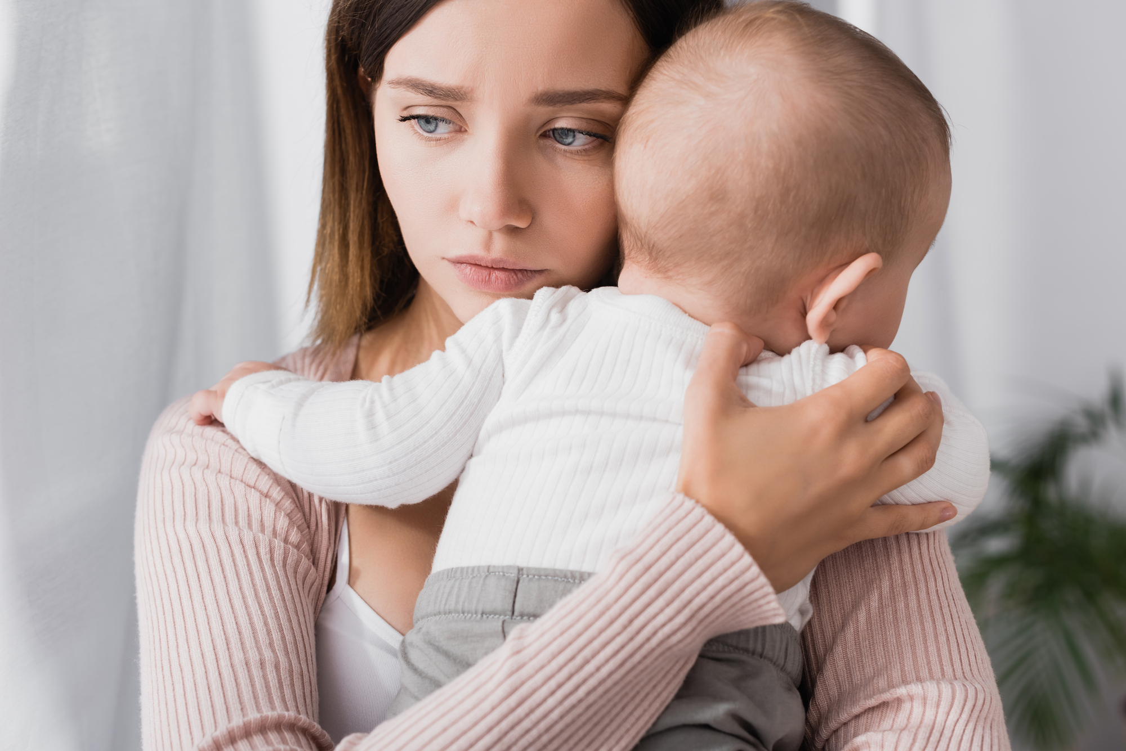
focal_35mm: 50
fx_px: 1564
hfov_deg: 39.6
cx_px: 563
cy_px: 376
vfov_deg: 27.0
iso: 100
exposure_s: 1/200
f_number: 4.5
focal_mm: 50
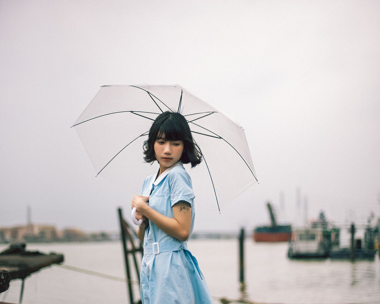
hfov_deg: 26.8
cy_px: 204
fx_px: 798
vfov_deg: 21.5
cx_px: 189
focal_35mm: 71
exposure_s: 1/4000
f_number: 1.4
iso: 50
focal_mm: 50
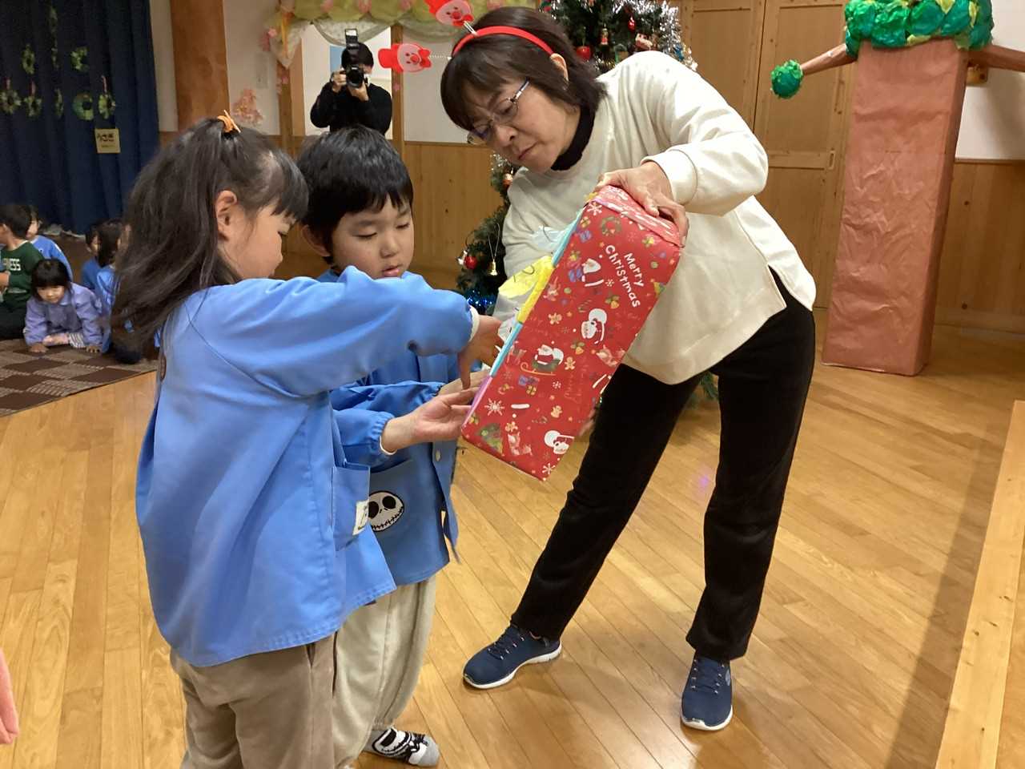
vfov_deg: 45.4
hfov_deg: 58.4
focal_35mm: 31
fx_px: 918
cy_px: 384
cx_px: 512
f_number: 2.4
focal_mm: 3.3
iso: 250
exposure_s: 1/50
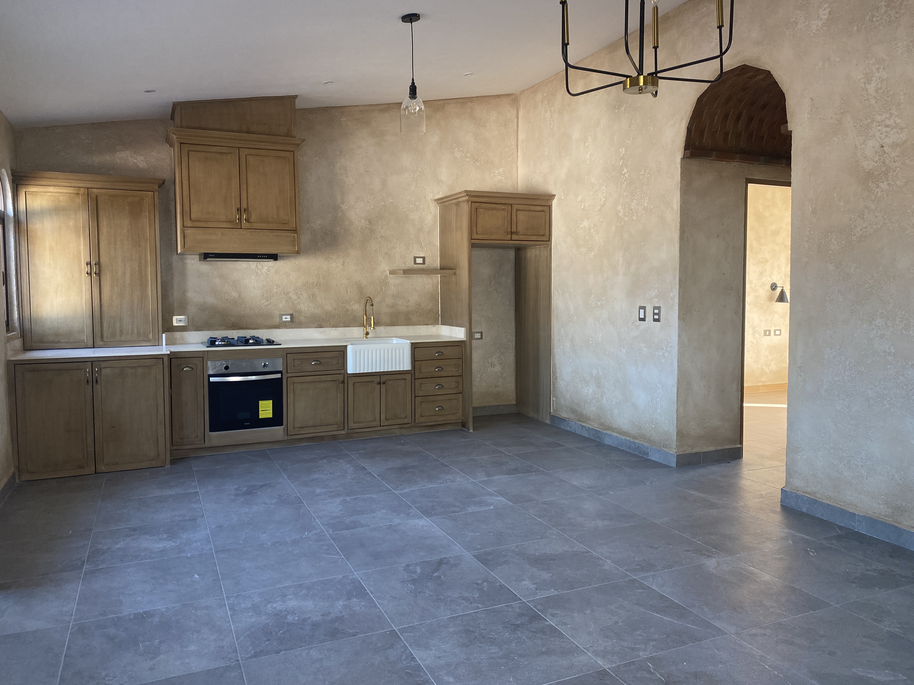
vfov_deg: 53.1
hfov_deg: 67.3
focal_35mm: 26
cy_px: 342
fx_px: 687
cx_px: 457
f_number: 1.8
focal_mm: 4.25
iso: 80
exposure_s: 1/121
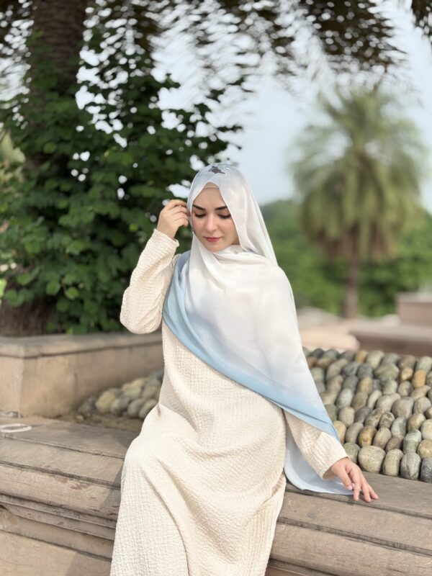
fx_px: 799
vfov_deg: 39.7
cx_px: 216
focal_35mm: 48
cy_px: 288
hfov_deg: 30.3
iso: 64
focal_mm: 6.76
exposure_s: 1/3425
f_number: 1.78
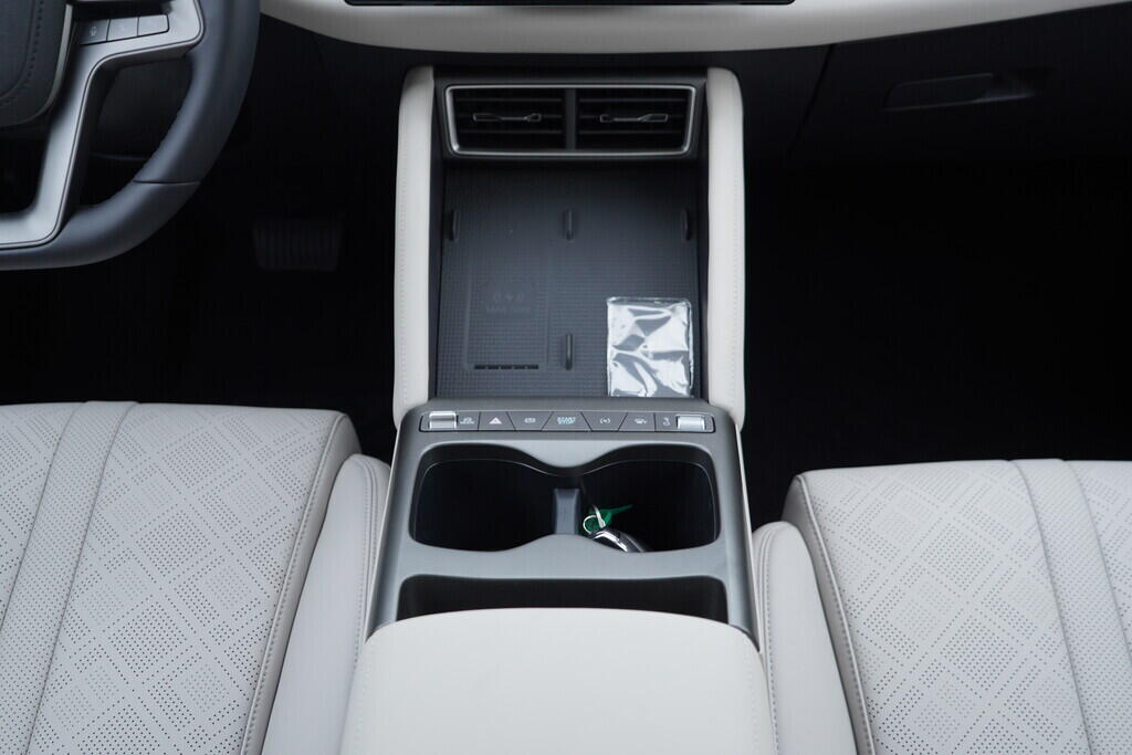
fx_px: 1132
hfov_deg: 53.1
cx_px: 566
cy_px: 378
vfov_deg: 36.9
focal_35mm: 36
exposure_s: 1/40
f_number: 2.8
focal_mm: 24
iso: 160
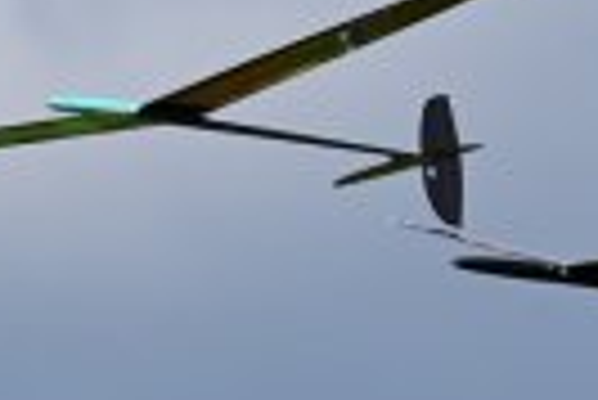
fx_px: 24894
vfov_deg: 0.9
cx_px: 335
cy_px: 207
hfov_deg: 1.4
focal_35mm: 1497
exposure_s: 1/4000
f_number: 8
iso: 640
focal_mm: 400
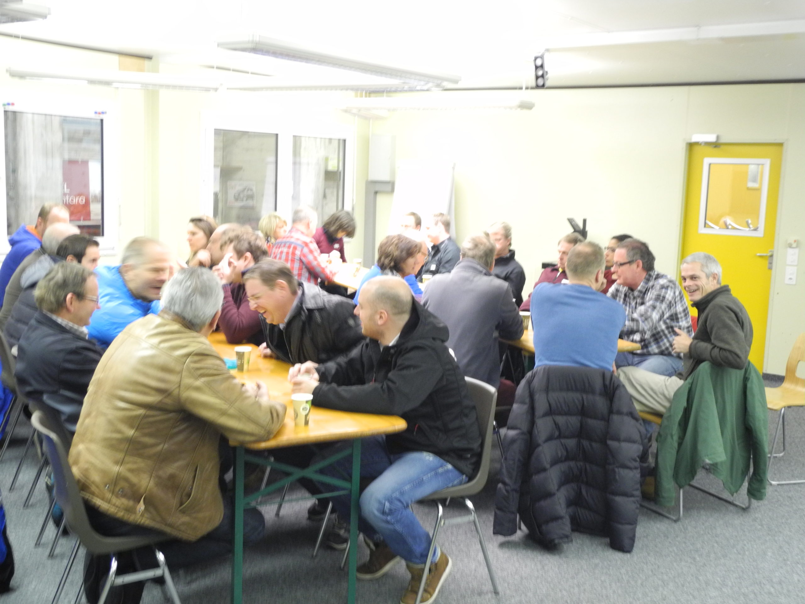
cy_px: 302
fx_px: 953
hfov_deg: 45.8
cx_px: 402
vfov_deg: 35.1
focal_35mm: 41
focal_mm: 8.8
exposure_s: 1/13
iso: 400
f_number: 3.2
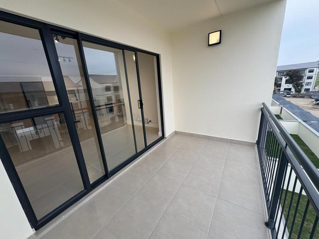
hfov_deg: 102.1
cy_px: 120
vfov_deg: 85.7
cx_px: 160
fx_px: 129
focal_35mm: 14
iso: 100
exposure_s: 1/99
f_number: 2.2
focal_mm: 2.22
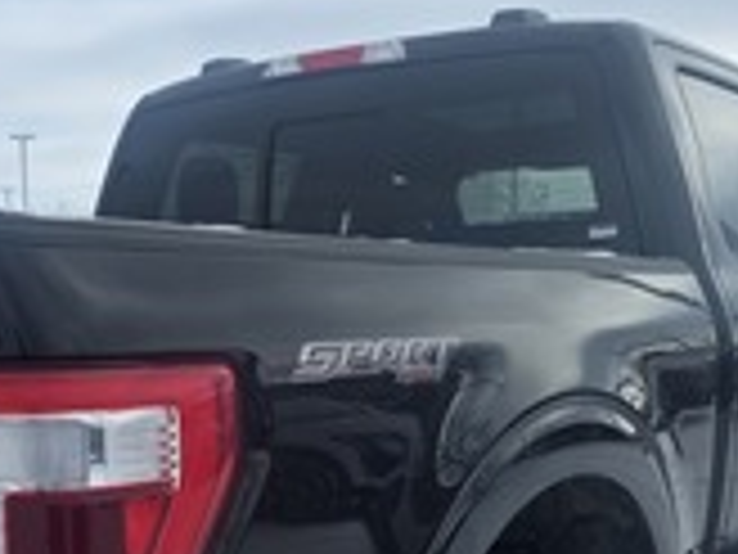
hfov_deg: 32.3
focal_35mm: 59
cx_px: 225
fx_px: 1258
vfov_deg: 23.6
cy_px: 570
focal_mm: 6.3
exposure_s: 1/7061
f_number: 1.7
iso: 80
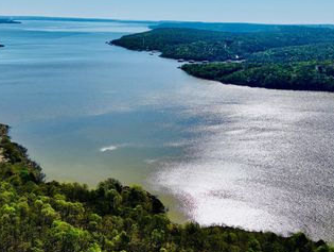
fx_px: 367
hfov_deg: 48.7
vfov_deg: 37.4
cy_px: 83
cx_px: 140
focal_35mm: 38
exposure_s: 1/4000
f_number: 2.8
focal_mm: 12.29
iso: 110
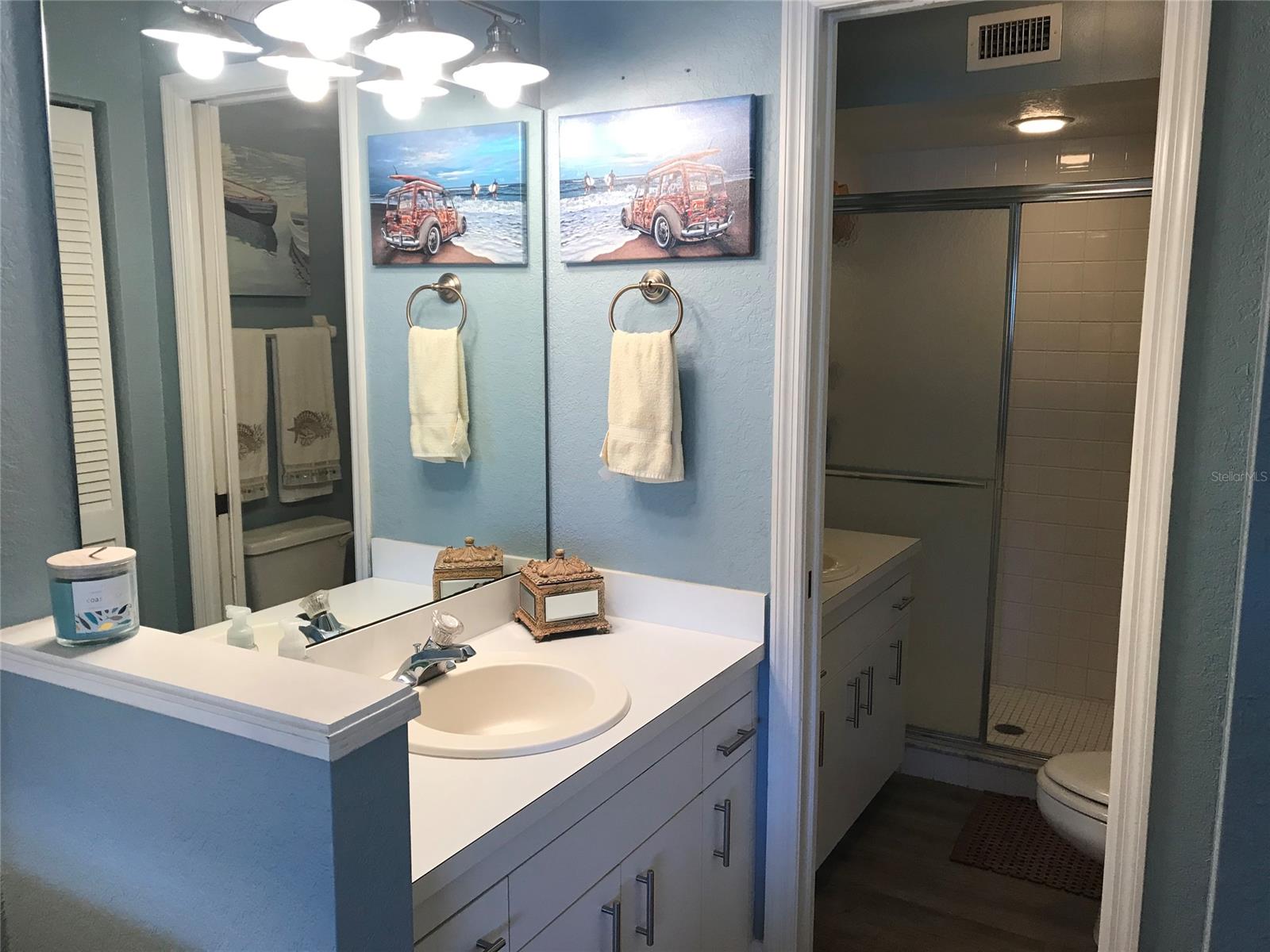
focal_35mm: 28
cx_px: 635
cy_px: 476
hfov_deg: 63.4
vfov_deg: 49.7
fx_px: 1027
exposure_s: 1/30
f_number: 1.8
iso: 25
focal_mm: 3.99
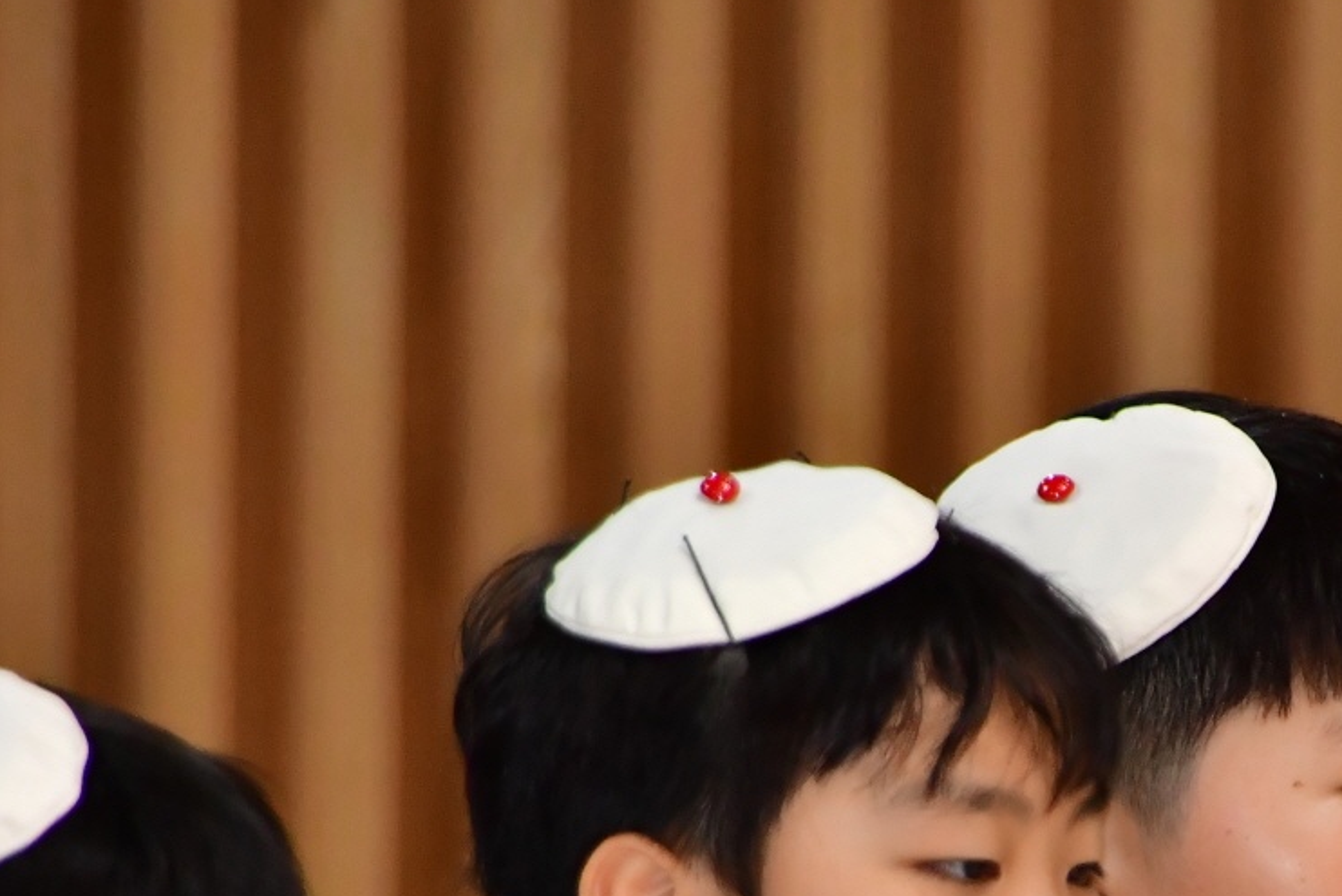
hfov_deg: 2.1
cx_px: 1161
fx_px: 36612
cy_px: 921
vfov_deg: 1.4
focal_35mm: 982
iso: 1600
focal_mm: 270
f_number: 6.3
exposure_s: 1/125
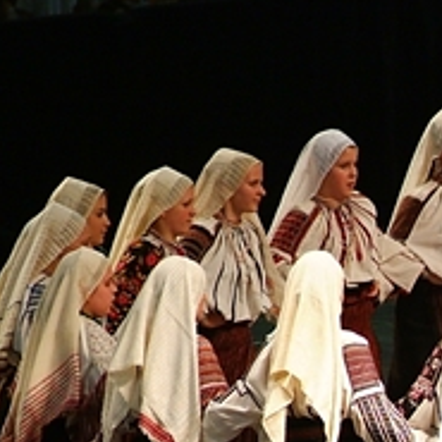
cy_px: 337
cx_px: 829
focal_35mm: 728
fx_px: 10517
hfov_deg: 2.4
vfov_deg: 2.4
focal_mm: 135
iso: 800
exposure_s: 1/250
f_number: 4
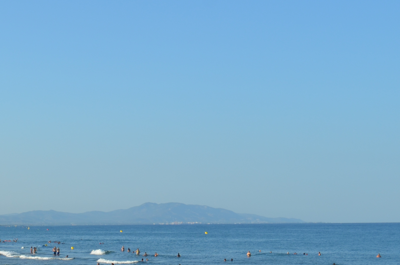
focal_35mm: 97
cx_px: 61
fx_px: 1075
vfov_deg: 13.7
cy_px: 307
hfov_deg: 20.7
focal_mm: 24
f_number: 8
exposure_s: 1/250
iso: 125
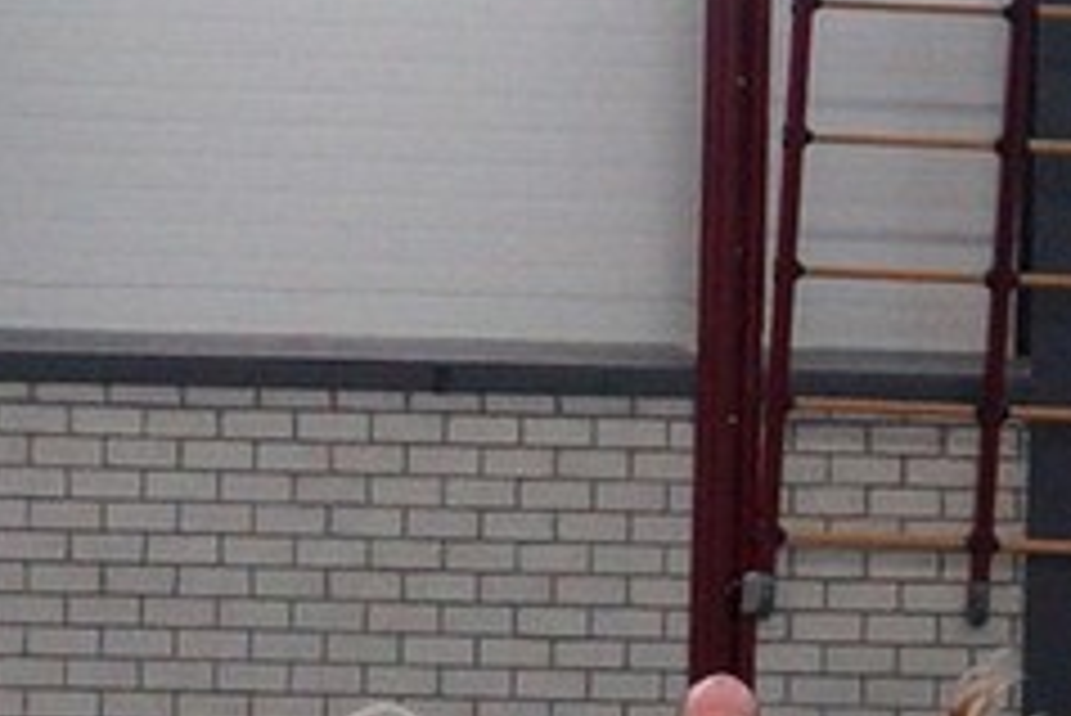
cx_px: -914
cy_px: 964
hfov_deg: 12.1
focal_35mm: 155
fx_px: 4614
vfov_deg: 8.7
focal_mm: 24
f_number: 3.5
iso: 1250
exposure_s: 1/250
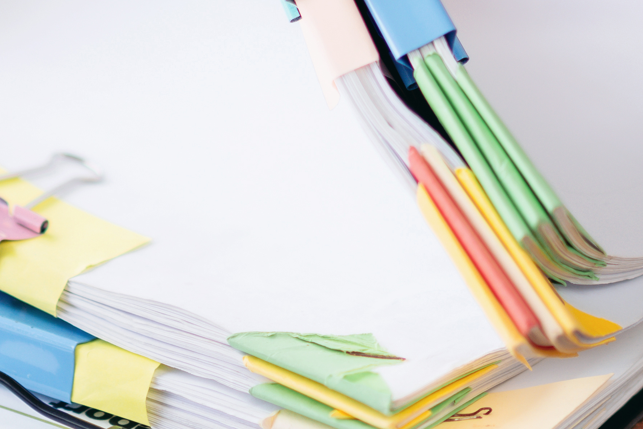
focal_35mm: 246
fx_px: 4394
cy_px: -200
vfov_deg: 5.5
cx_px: 88
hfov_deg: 8.3
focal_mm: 55
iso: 100
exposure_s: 1/320
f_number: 1.8
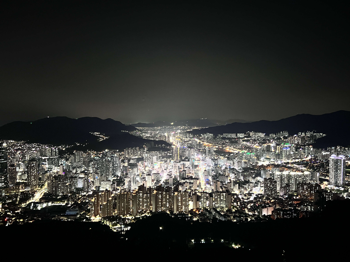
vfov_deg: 53.1
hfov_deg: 67.3
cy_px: 131
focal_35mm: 26
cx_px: 175
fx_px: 263
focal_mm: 5.7
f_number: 1.5
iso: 1000
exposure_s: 1/18
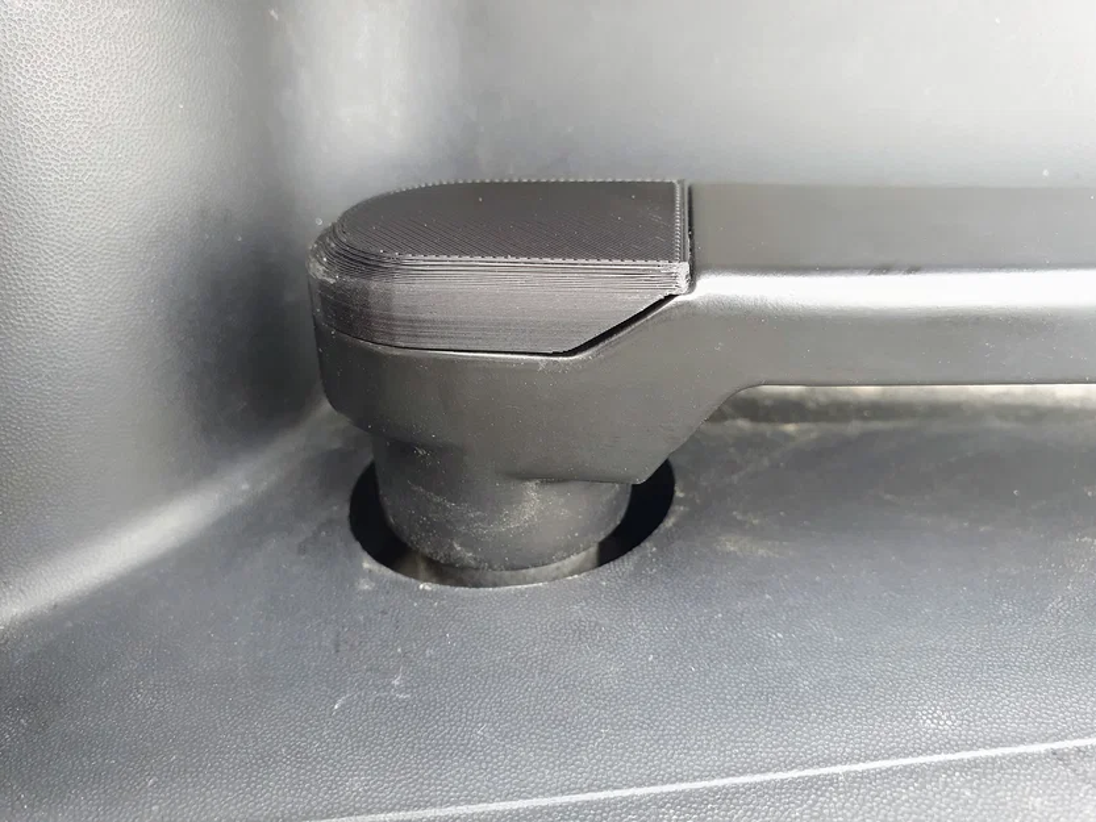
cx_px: 548
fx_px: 823
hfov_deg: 67.3
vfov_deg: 53.1
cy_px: 411
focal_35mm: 26
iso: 200
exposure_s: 1/50
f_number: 2.4
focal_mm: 4.32
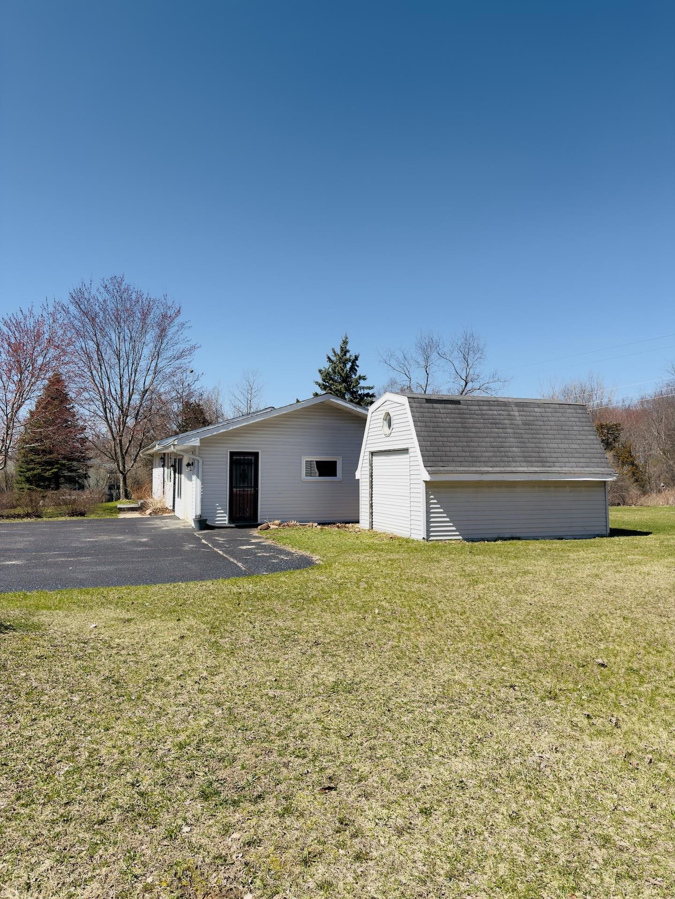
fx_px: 624
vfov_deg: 71.6
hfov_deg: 56.8
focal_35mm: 24
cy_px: 450
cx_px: 338
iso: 64
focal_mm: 6.76
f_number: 1.78
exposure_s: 1/4386
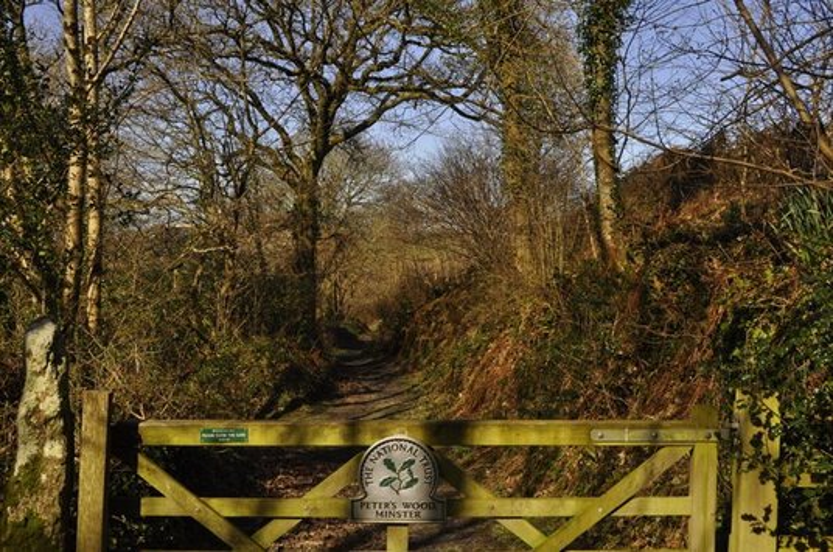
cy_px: 276
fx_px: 901
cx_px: 416
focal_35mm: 39
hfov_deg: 49.6
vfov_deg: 34.1
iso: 400
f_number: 9
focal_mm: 26
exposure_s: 1/320
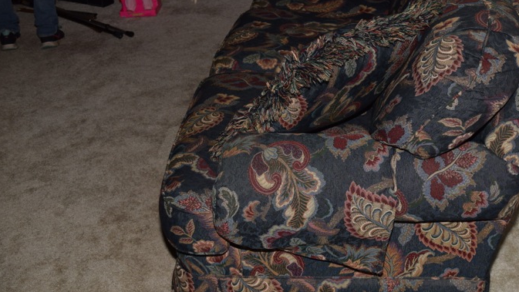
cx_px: 357
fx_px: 771
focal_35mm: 56
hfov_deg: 36.7
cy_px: 119
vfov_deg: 21.4
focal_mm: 24
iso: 100
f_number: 5.6
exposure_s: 1/100
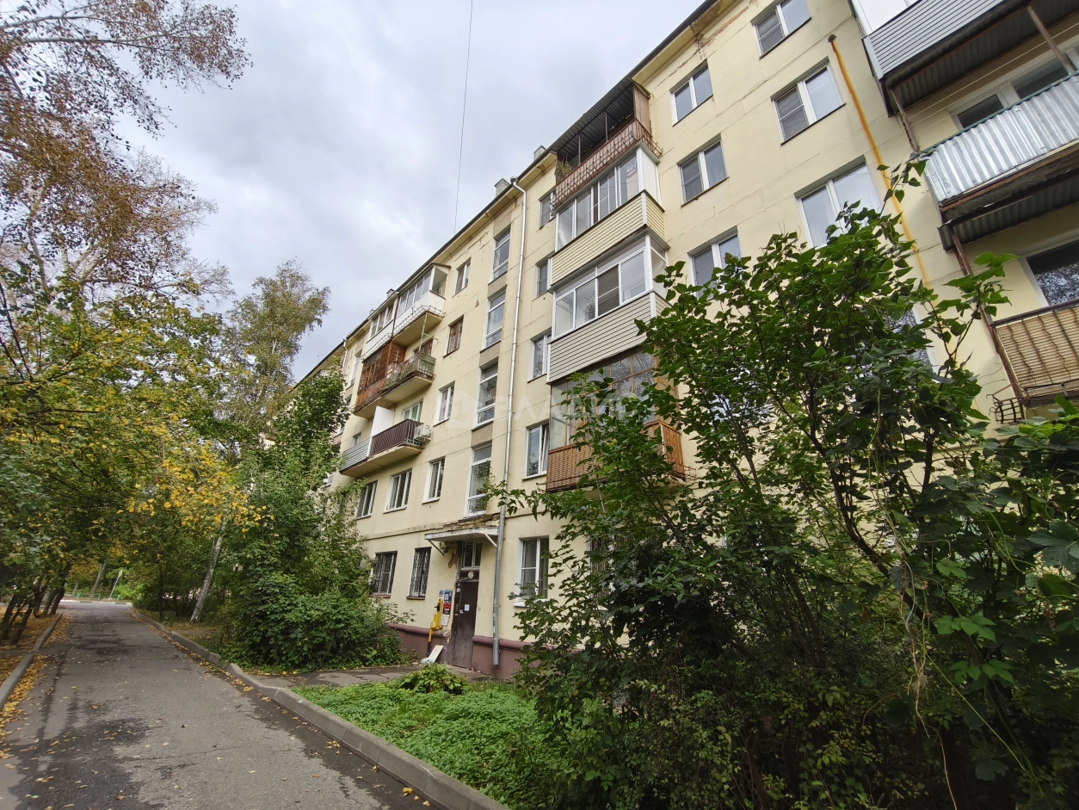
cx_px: 540
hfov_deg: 98.2
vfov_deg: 81.8
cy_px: 405
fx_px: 468
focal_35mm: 15
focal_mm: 1.91
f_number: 2.2
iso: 64
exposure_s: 1/100
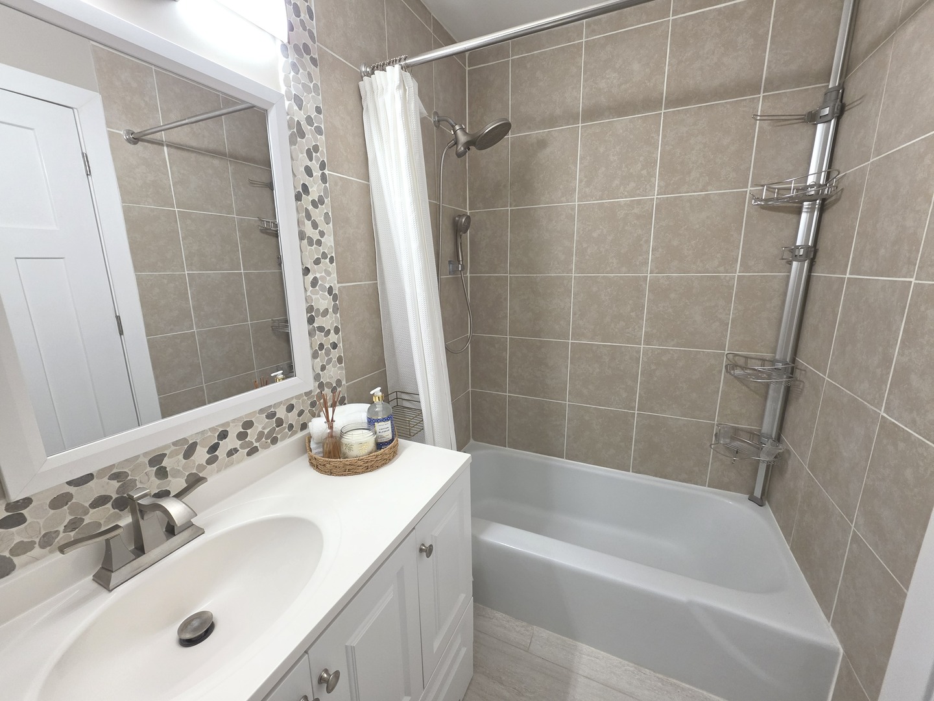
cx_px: 467
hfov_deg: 106.2
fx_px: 351
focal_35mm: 13
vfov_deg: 89.9
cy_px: 350
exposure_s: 1/120
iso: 200
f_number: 1.9
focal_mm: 2.2
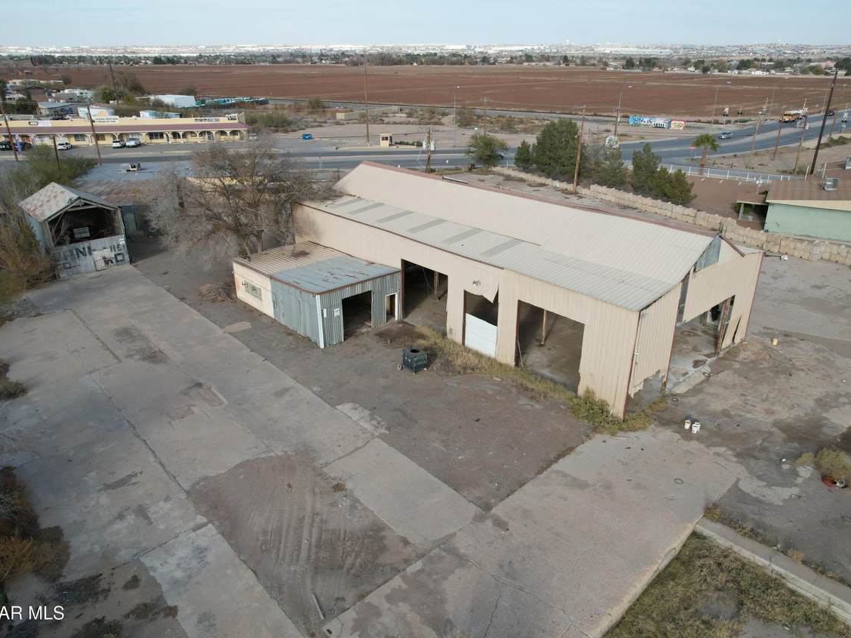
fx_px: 590
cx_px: 442
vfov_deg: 56.8
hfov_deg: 71.6
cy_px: 321
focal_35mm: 24
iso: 120
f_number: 2.8
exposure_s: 1/1250
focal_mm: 8.38
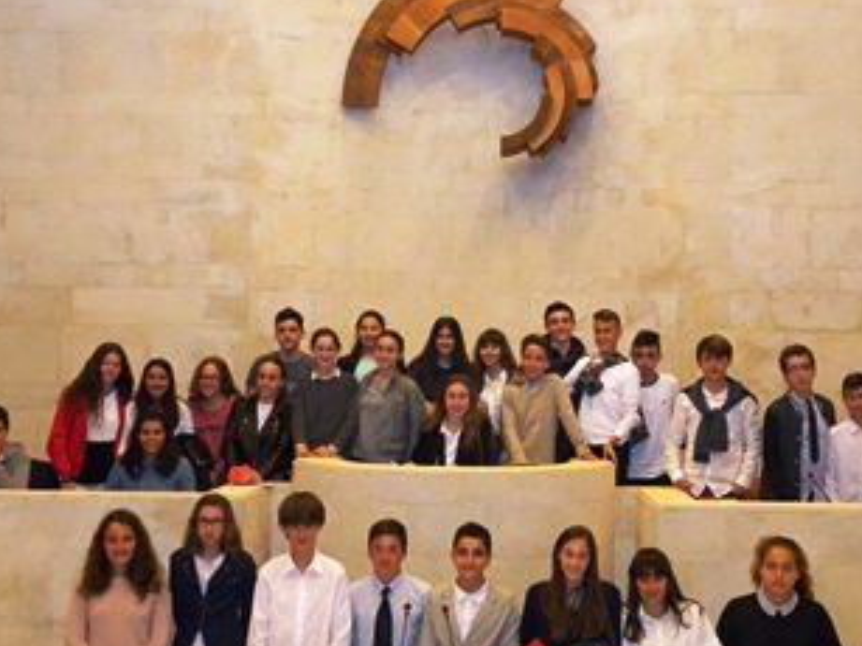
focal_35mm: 46
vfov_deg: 31.3
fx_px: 1145
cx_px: 491
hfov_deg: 41.2
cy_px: 421
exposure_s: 1/40
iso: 1250
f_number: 4
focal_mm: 5.26
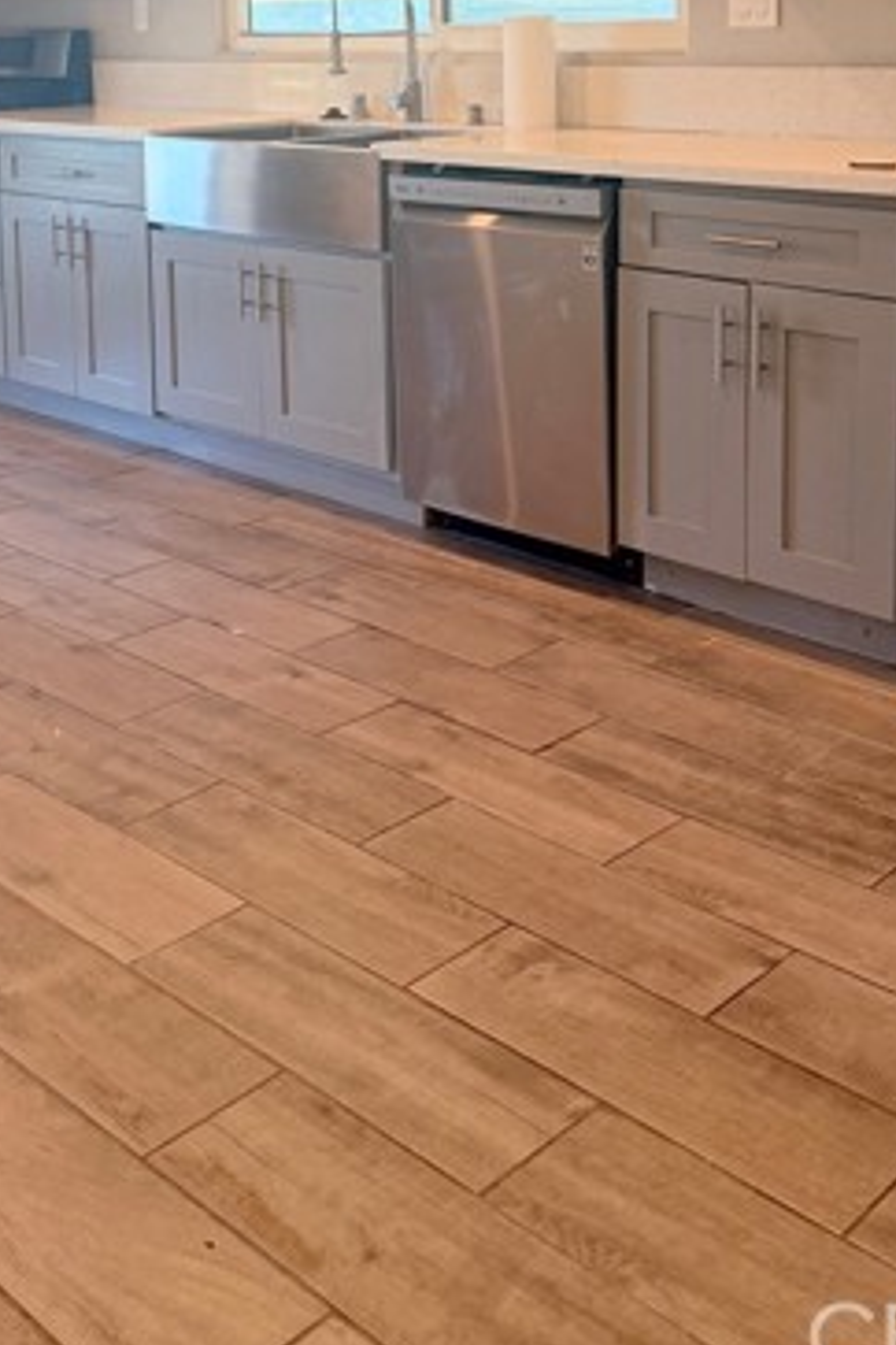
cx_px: 355
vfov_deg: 41.8
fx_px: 1643
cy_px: 204
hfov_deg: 30.4
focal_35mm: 44
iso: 200
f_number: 1.78
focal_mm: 6.76
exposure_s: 1/187
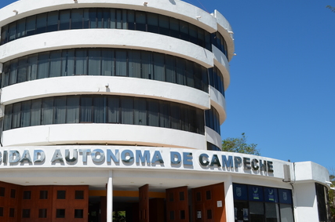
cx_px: 106
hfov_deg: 42.9
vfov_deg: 29.7
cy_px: 111
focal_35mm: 45
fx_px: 418
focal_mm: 20
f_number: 10
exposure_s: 1/400
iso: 100
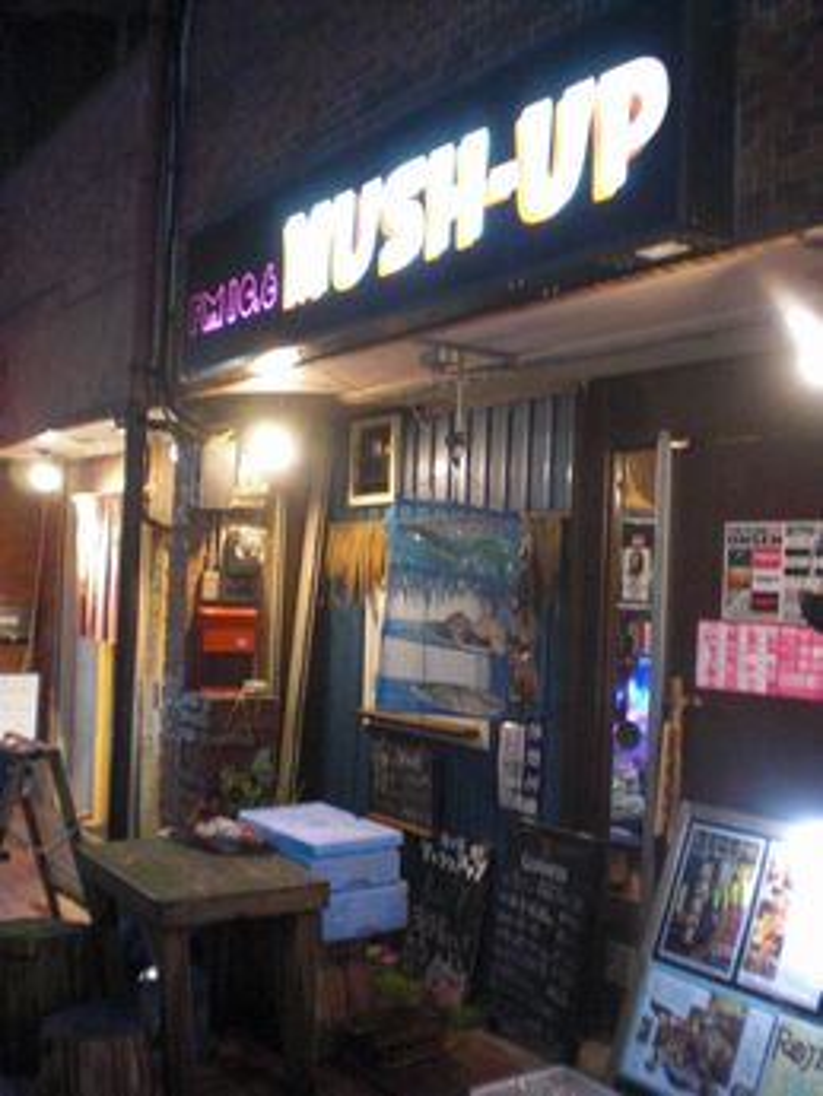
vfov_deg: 49.0
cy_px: 548
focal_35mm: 38
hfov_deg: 37.7
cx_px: 412
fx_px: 1204
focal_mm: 6.3
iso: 800
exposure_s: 1/20
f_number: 3.1
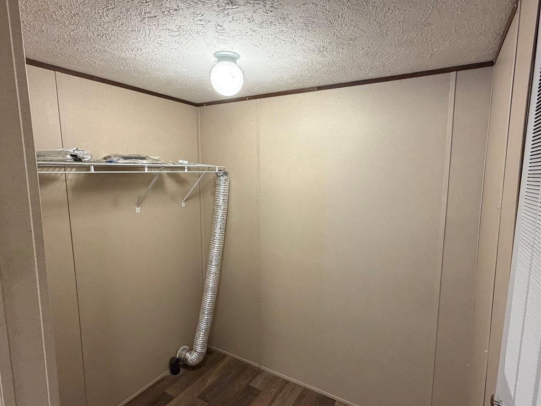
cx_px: 279
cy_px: 209
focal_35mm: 19
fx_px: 297
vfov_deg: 68.7
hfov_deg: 84.6
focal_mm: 2.22
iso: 320
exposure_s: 1/64
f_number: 2.2
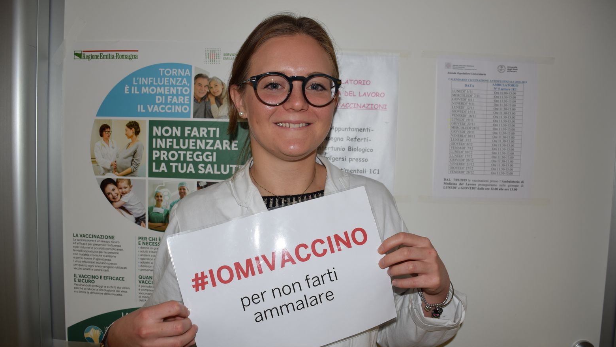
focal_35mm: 29
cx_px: 313
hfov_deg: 66.1
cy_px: 181
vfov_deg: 40.2
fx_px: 474
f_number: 3.5
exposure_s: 1/60
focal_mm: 18
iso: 100
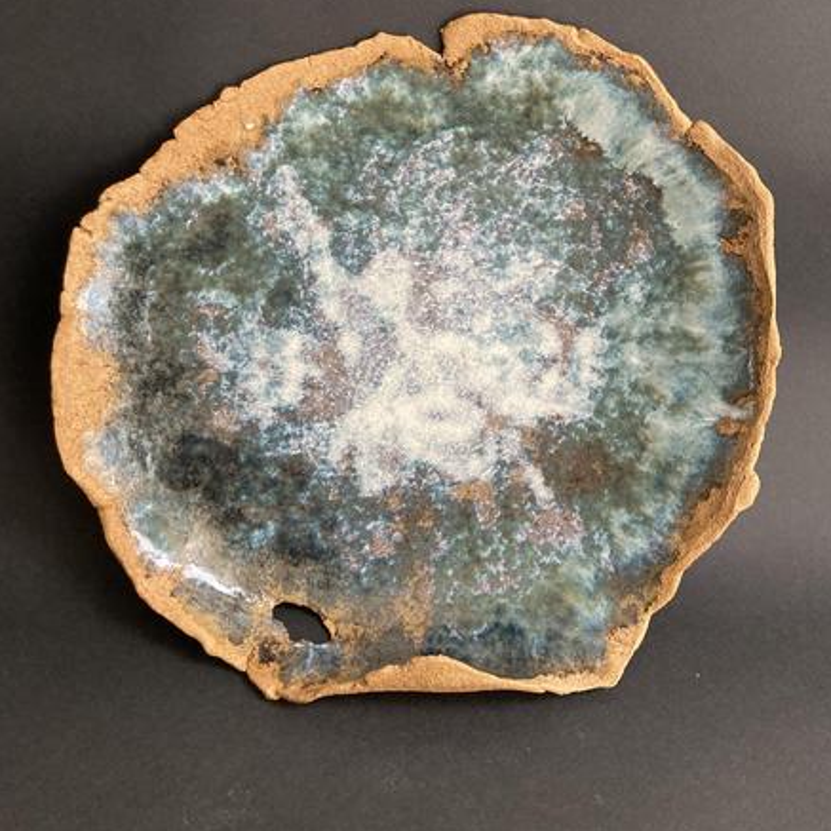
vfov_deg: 47.7
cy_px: 283
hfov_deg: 48.5
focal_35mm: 34
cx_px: 413
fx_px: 923
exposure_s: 1/60
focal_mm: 3.99
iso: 250
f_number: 1.8
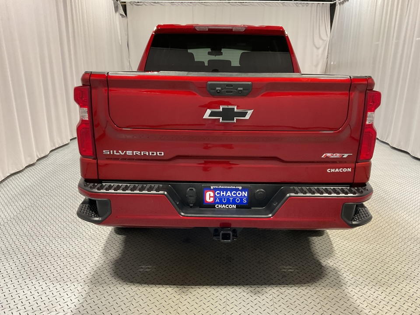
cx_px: 210
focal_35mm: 29
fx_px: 352
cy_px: 158
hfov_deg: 61.7
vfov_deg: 48.2
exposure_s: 1/50
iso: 100
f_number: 1.8
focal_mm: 3
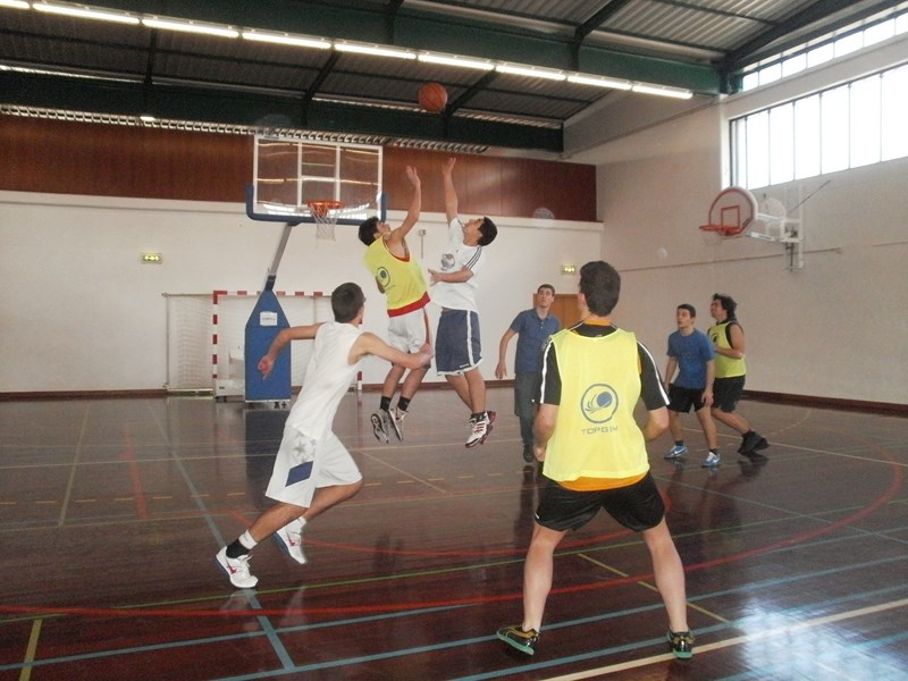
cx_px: 454
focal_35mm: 31
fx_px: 813
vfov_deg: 45.4
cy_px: 340
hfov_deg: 58.4
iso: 800
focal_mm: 5.45
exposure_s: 1/320
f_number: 2.9
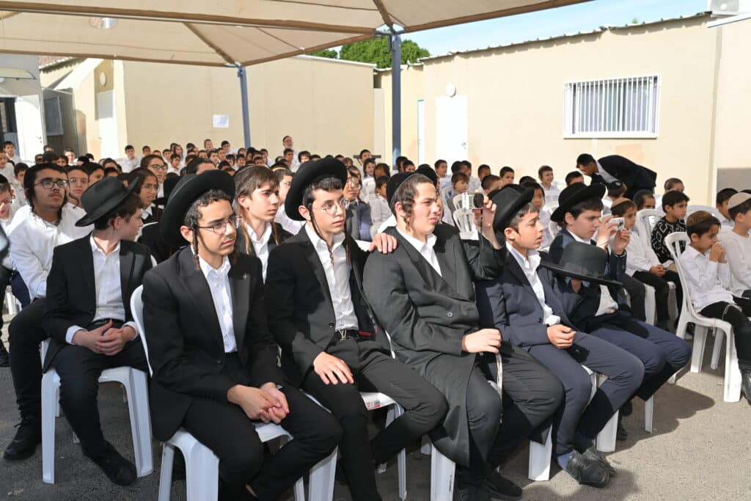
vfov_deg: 37.9
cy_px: 250
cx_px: 376
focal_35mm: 35
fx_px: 730
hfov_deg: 54.4
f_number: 7.1
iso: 100
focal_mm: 35
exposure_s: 1/160
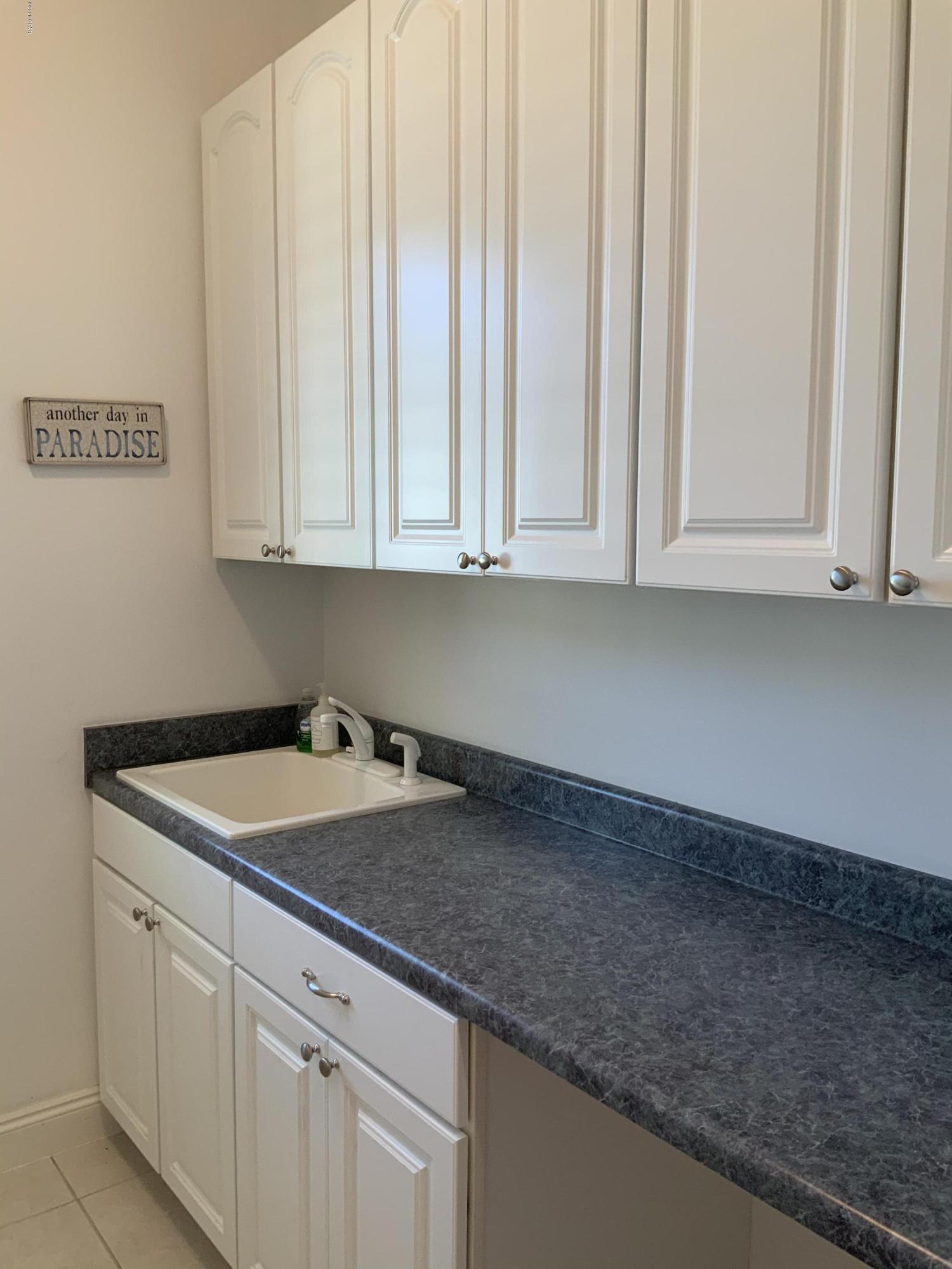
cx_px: 476
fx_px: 1063
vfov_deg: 61.7
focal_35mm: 29
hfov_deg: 48.2
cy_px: 634
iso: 64
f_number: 1.8
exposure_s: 1/60
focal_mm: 3
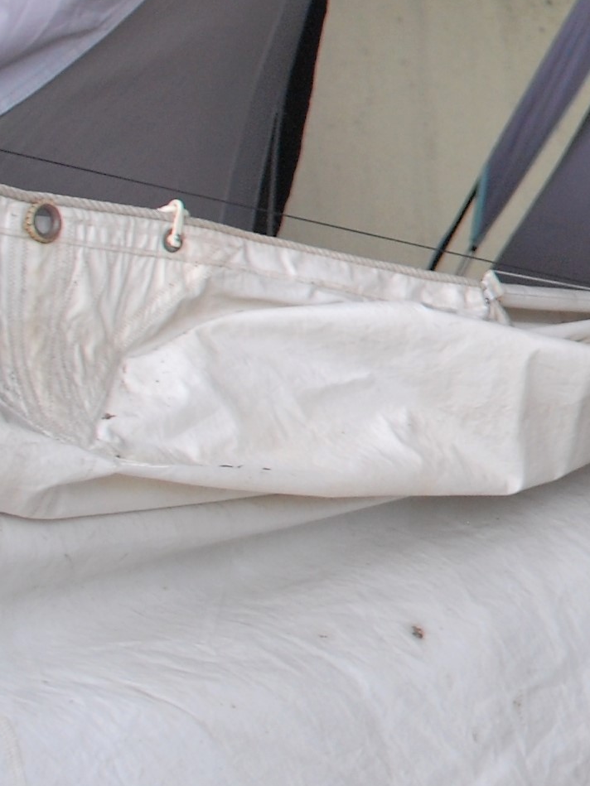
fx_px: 2408
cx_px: 1260
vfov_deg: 18.2
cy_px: 62
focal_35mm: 106
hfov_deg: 12.1
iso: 400
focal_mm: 18
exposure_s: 1/200
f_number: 3.5
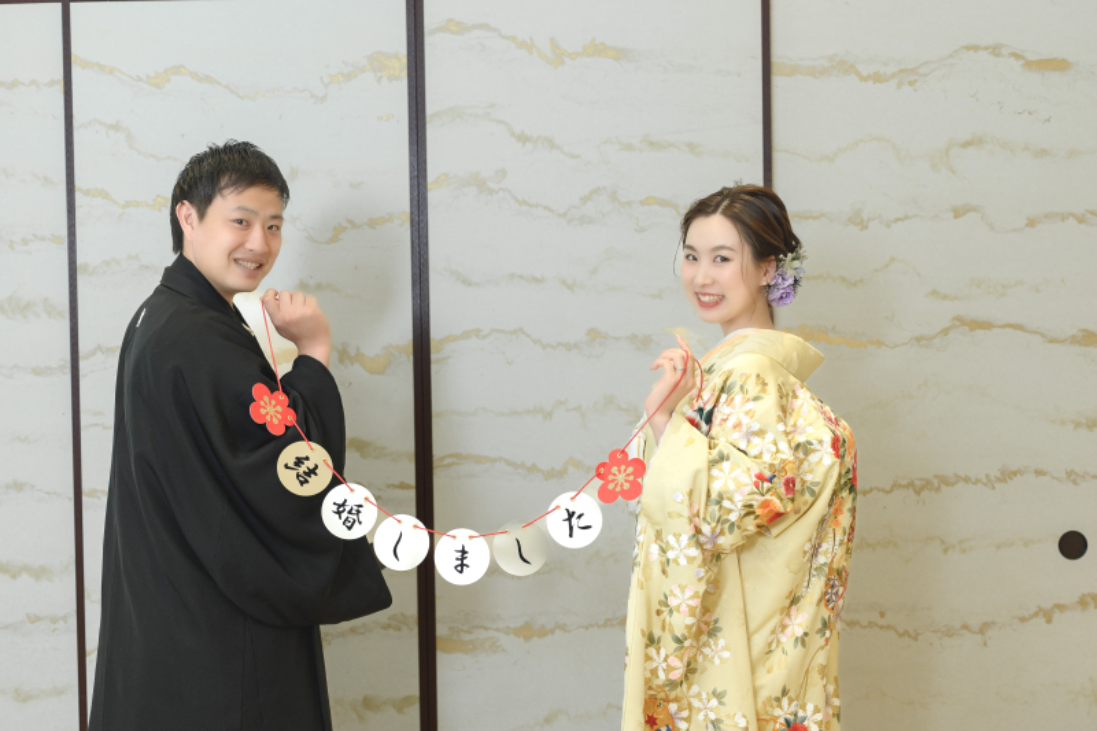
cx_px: 548
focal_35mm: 50
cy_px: 366
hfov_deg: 39.6
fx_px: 1523
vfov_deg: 27.0
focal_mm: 50
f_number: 3.5
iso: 800
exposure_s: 1/125
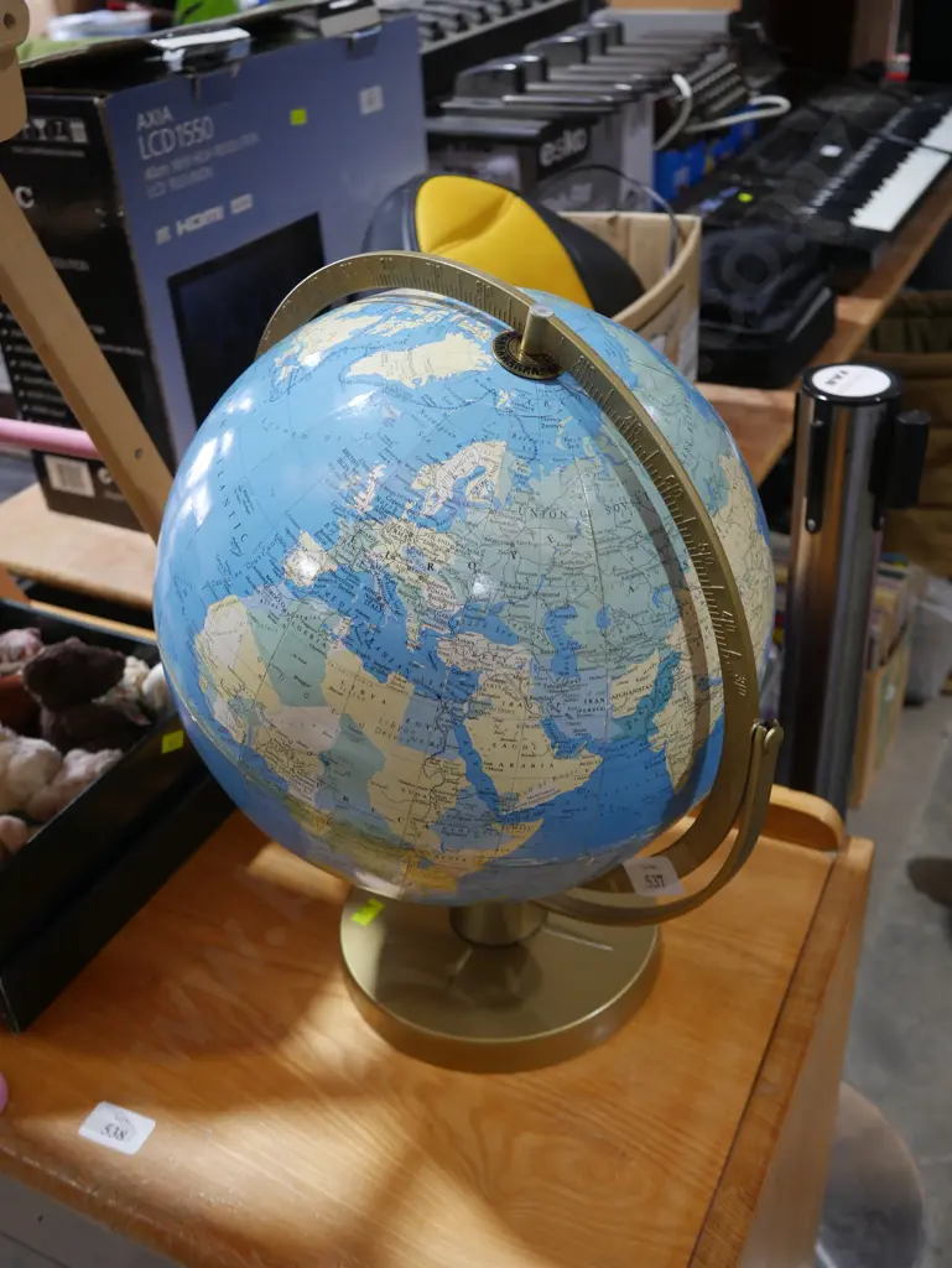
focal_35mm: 32
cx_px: 476
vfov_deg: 56.8
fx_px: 1172
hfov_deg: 44.2
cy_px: 634
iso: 320
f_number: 3.6
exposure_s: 1/60
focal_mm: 16
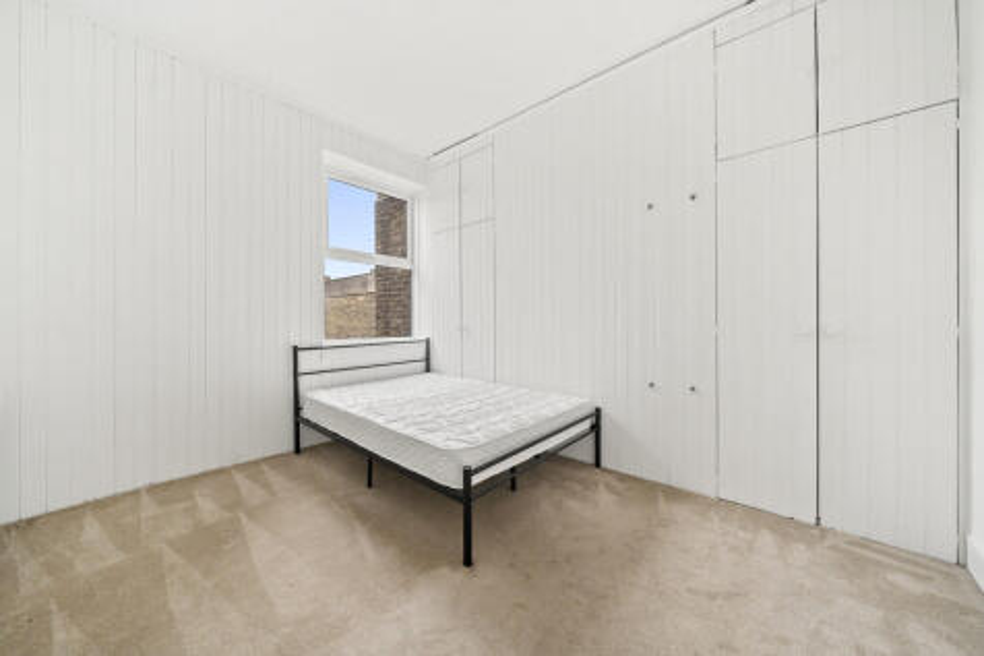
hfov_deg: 108.3
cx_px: 492
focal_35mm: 13
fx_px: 355
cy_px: 328
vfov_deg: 85.4
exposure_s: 1/30
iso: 1250
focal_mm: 13
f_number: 8
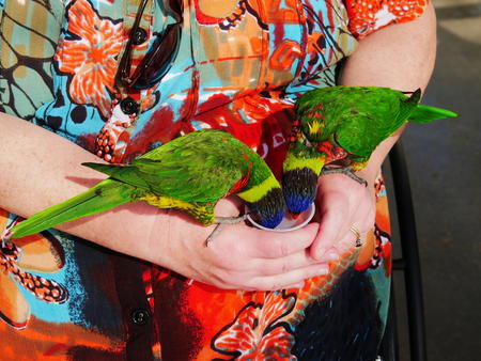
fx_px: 1251
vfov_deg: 16.4
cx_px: 240
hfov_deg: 21.8
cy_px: 180
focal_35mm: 90
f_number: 5.4
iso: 200
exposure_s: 1/100
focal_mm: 45
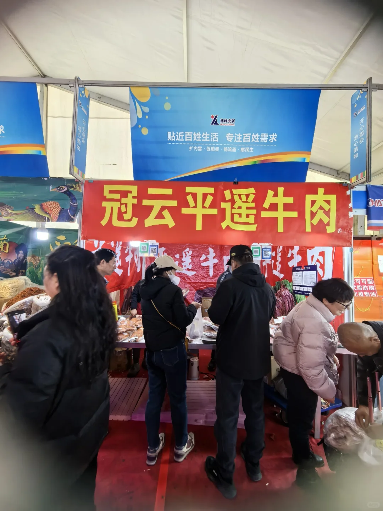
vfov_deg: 106.2
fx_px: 192
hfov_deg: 89.9
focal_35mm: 13
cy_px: 256
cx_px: 192
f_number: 2.2
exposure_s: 1/50
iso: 160
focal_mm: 1.95
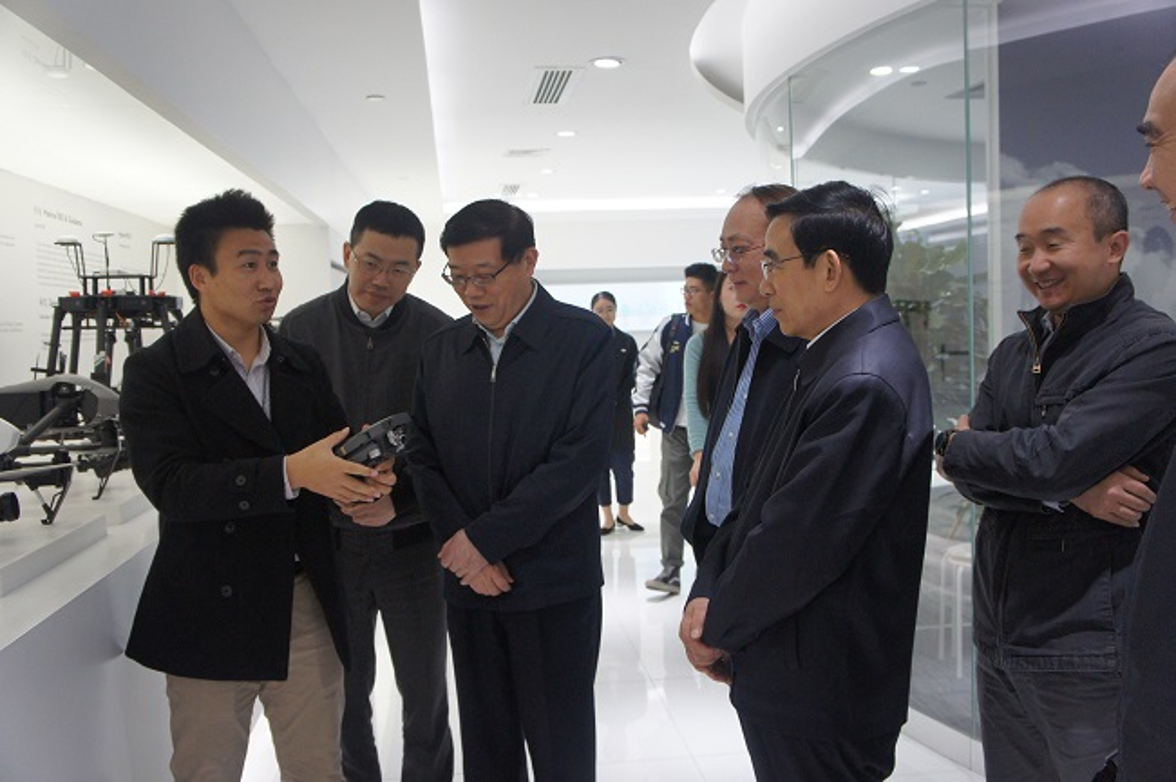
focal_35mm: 33
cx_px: 588
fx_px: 1077
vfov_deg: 39.9
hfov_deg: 57.3
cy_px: 391
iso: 1250
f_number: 4
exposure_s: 1/250
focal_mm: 22
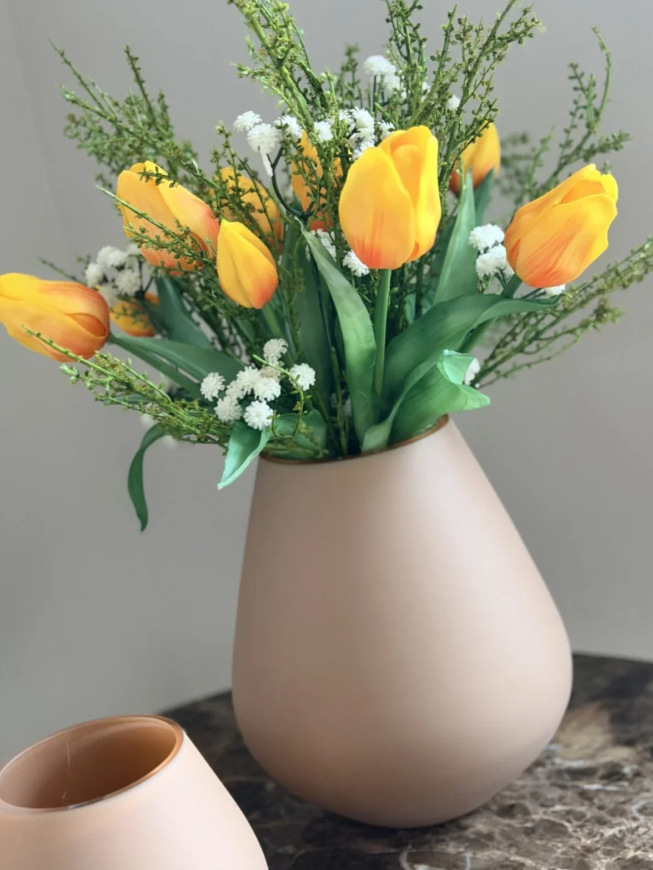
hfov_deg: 29.7
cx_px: 331
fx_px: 1232
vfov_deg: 38.9
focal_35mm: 49
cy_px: 433
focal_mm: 6.76
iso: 500
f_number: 1.78
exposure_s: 1/32
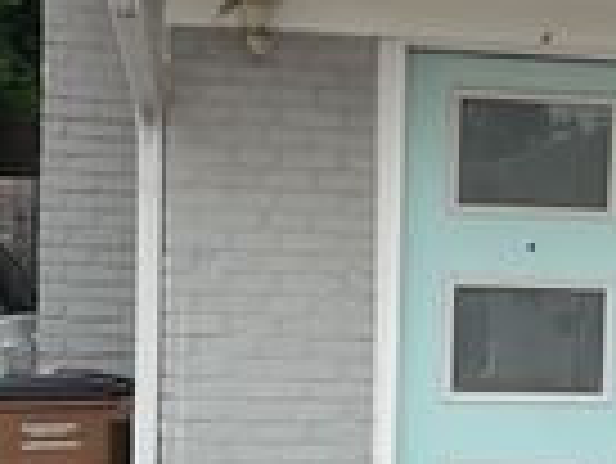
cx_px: 652
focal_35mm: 106
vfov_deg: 14.0
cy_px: 322
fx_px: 1888
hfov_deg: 18.0
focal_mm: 3
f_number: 1.8
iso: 16
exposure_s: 1/829
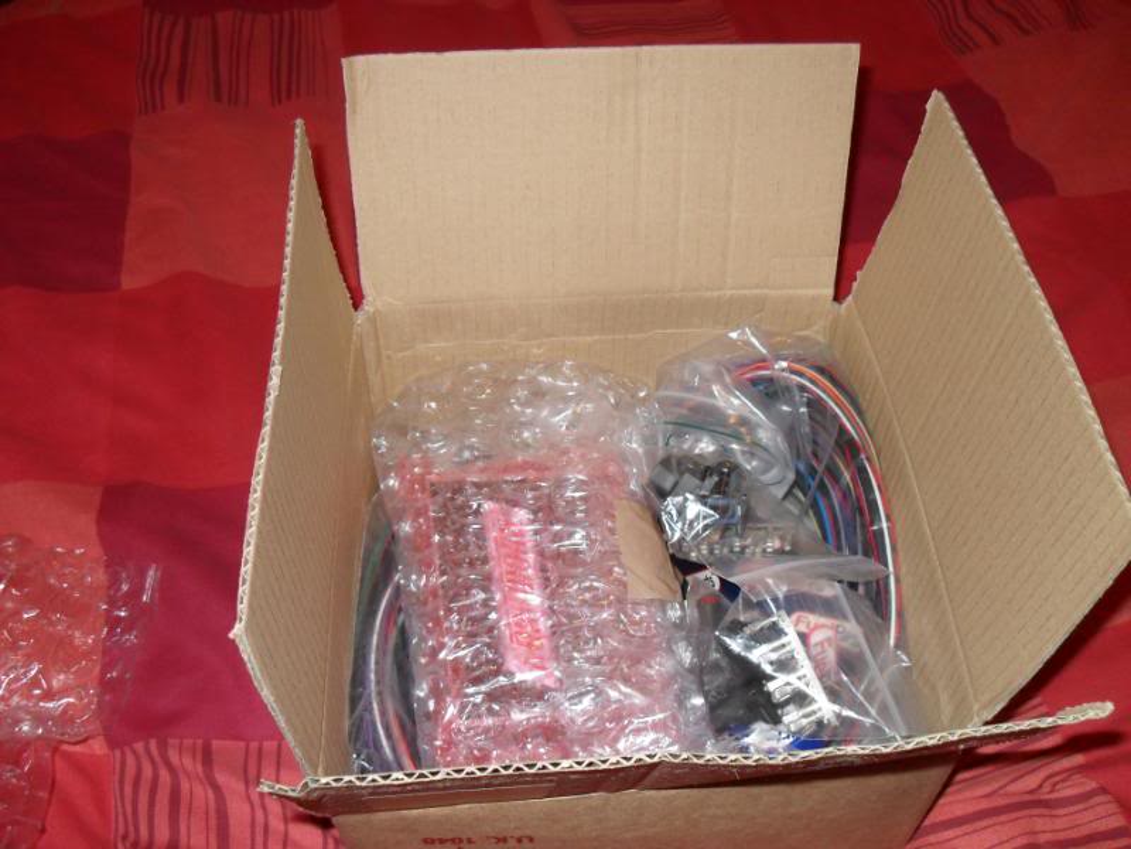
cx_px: 566
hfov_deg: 52.6
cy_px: 424
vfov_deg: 40.7
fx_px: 1144
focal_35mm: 35
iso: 200
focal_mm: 6.2
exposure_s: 1/45
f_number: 2.8
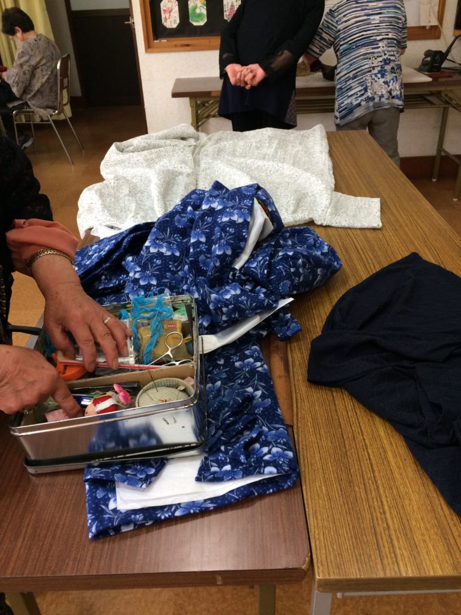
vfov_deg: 61.7
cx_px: 230
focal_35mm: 29
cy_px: 308
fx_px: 515
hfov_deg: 48.2
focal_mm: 4.15
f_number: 2.2
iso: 50
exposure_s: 1/30
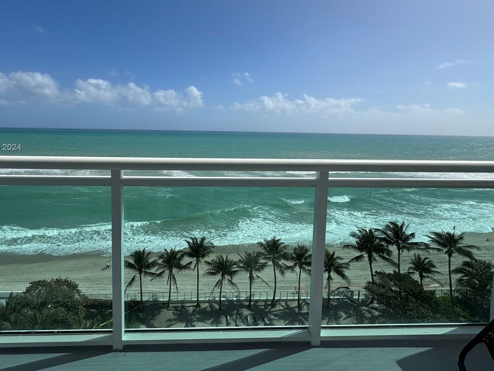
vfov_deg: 70.8
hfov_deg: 87.2
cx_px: 212
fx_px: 257
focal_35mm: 18
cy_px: 148
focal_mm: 2.22
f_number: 2.2
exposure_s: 1/4630
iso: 50
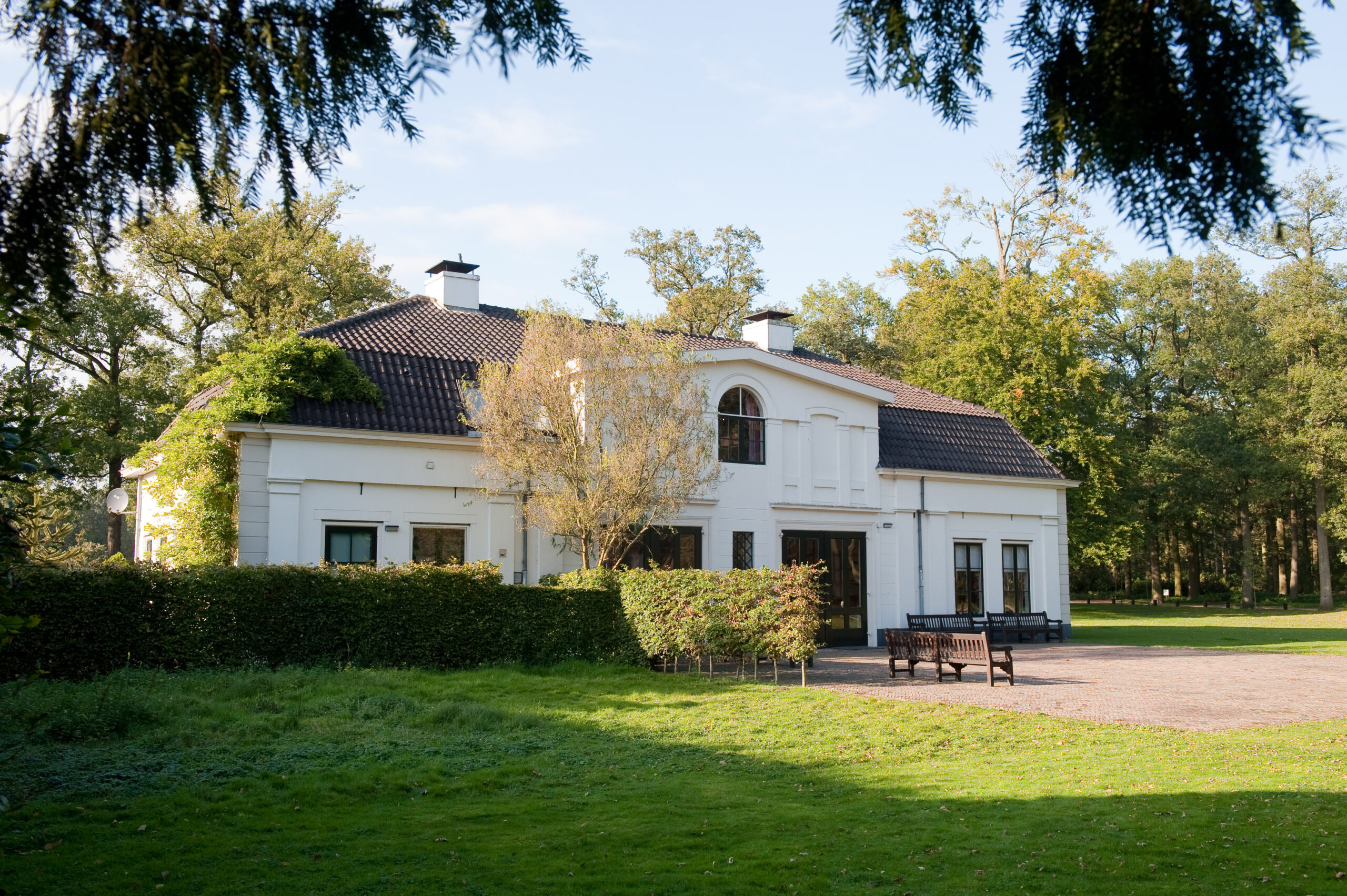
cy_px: 448
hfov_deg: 58.8
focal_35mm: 32
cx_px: 674
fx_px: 1196
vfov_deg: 41.1
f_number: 8
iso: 400
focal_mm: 32
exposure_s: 1/250
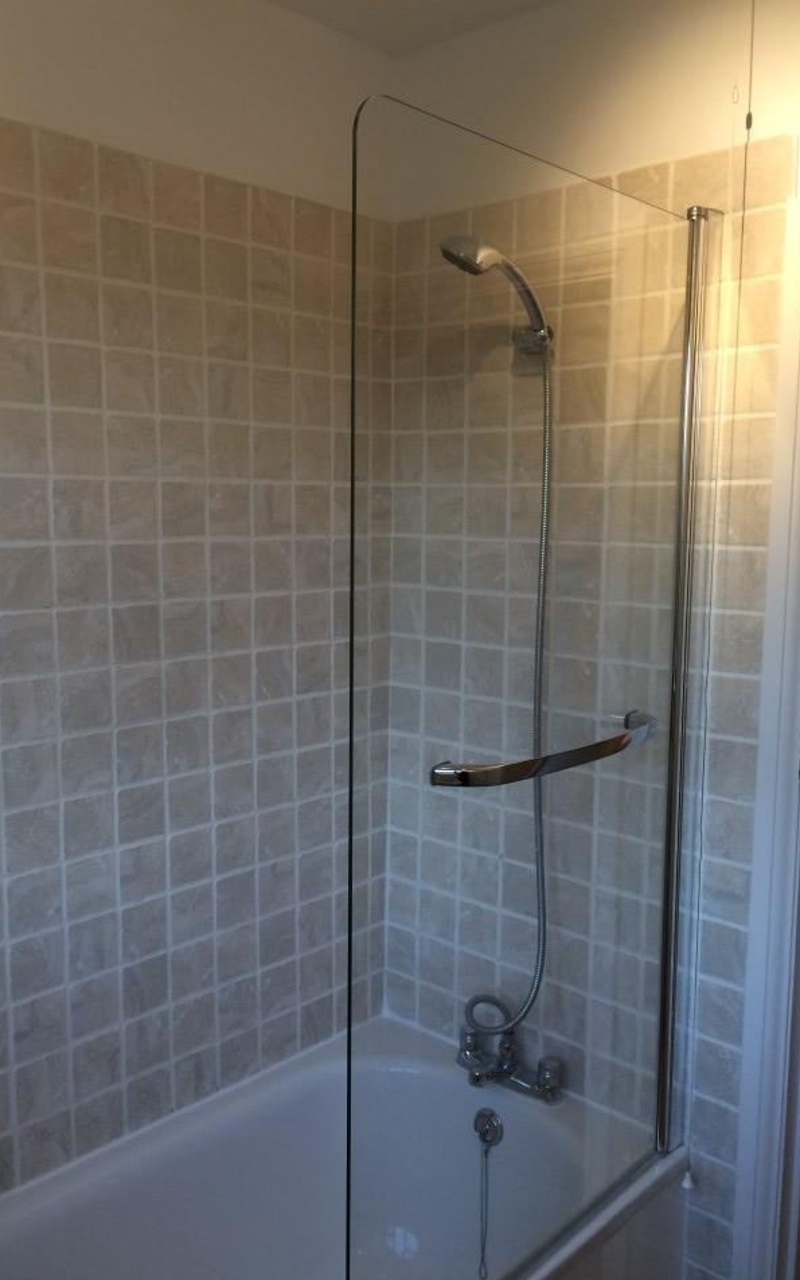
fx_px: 1081
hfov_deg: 40.5
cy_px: 641
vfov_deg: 61.2
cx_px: 356
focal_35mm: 31
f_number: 2.2
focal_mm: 4.15
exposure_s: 1/33
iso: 50
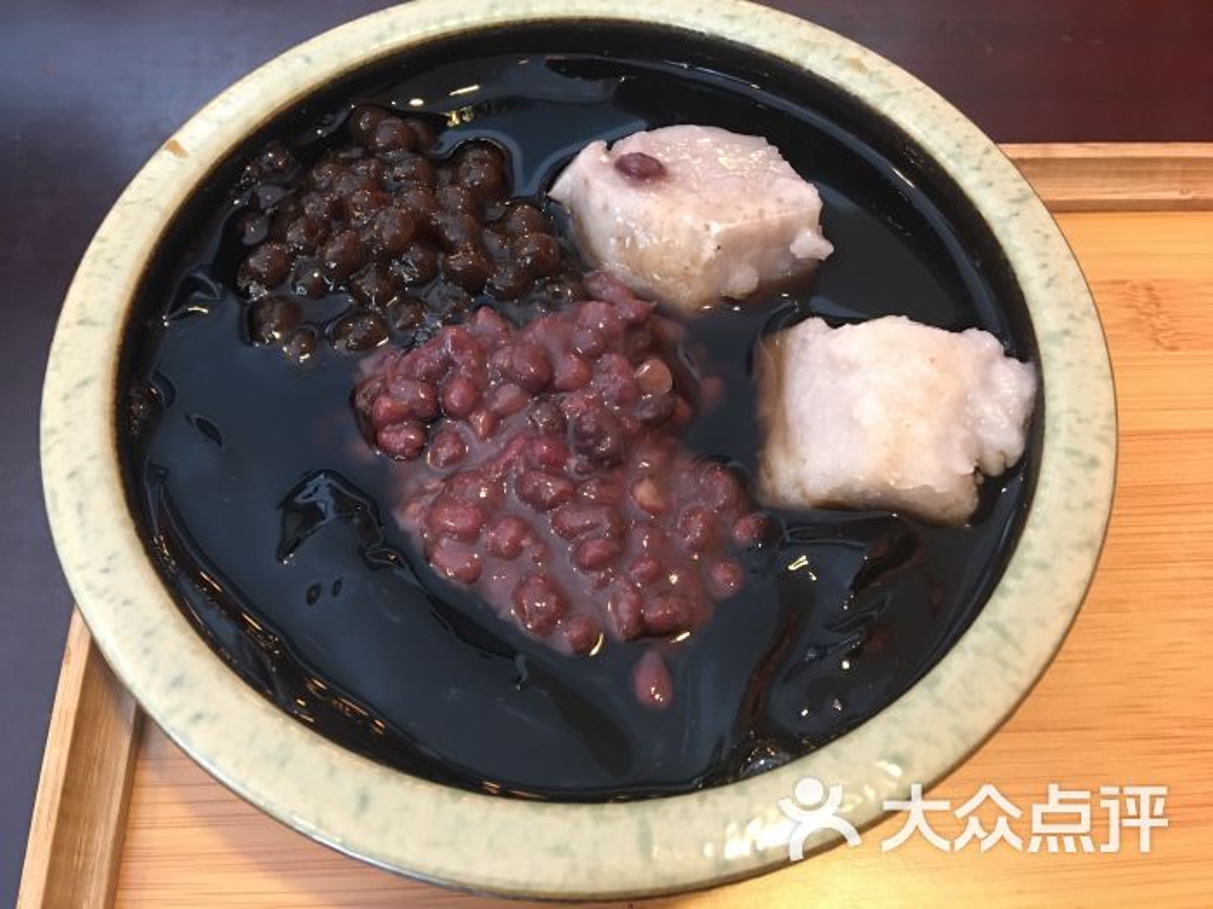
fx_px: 1016
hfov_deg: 61.7
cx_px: 606
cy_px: 454
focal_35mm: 29
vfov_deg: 48.2
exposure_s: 1/10
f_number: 2.2
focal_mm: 4.15
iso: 100
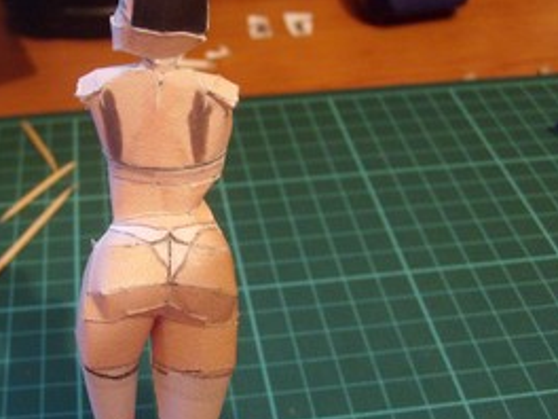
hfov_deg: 35.6
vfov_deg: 27.5
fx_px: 854
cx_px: 165
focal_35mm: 53
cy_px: 207
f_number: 2.8
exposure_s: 1/8
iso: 200
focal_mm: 5.8
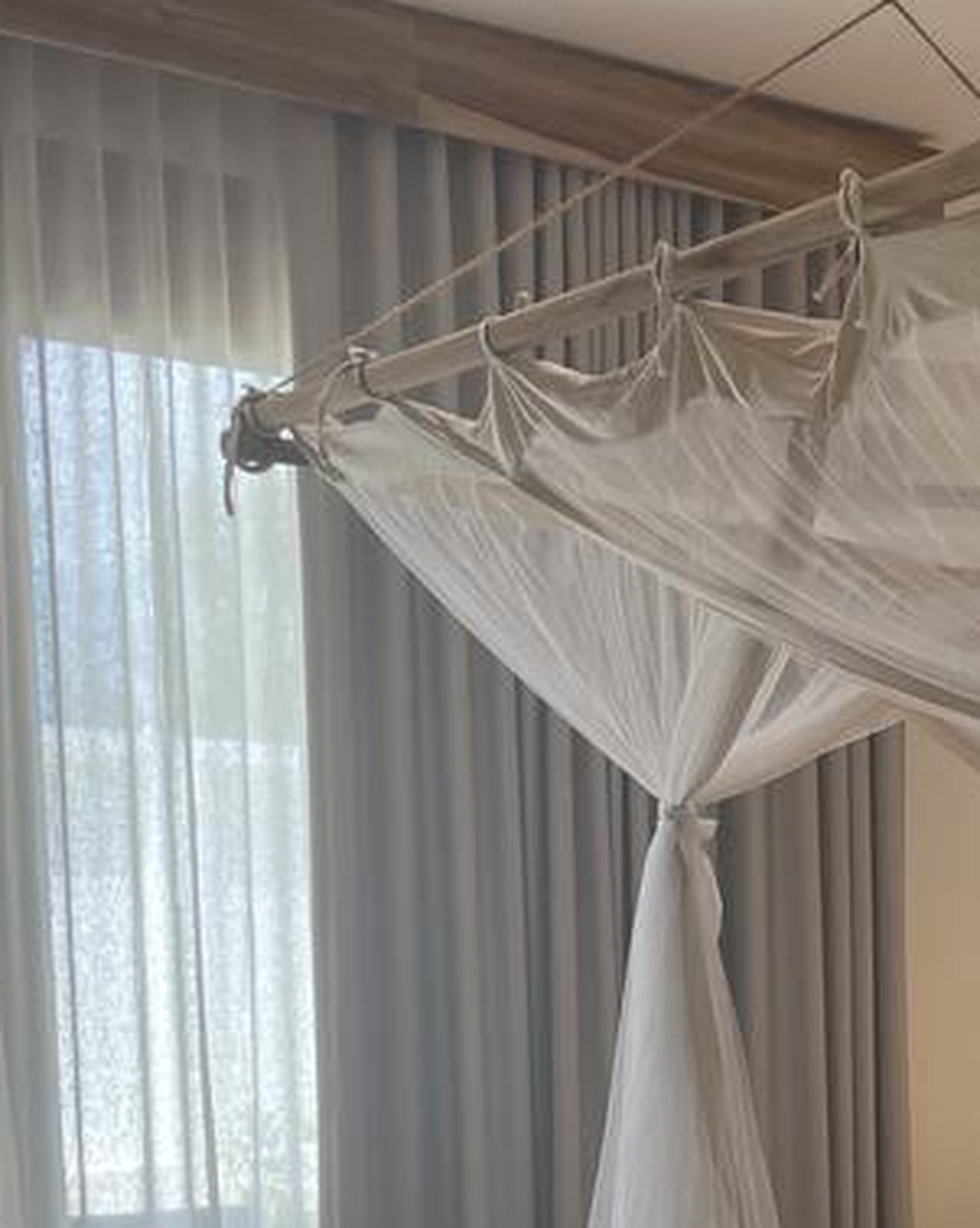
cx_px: 1153
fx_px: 2505
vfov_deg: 26.0
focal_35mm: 69
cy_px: 1241
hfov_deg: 20.8
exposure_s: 1/100
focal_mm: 5.1
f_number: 1.6
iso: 40
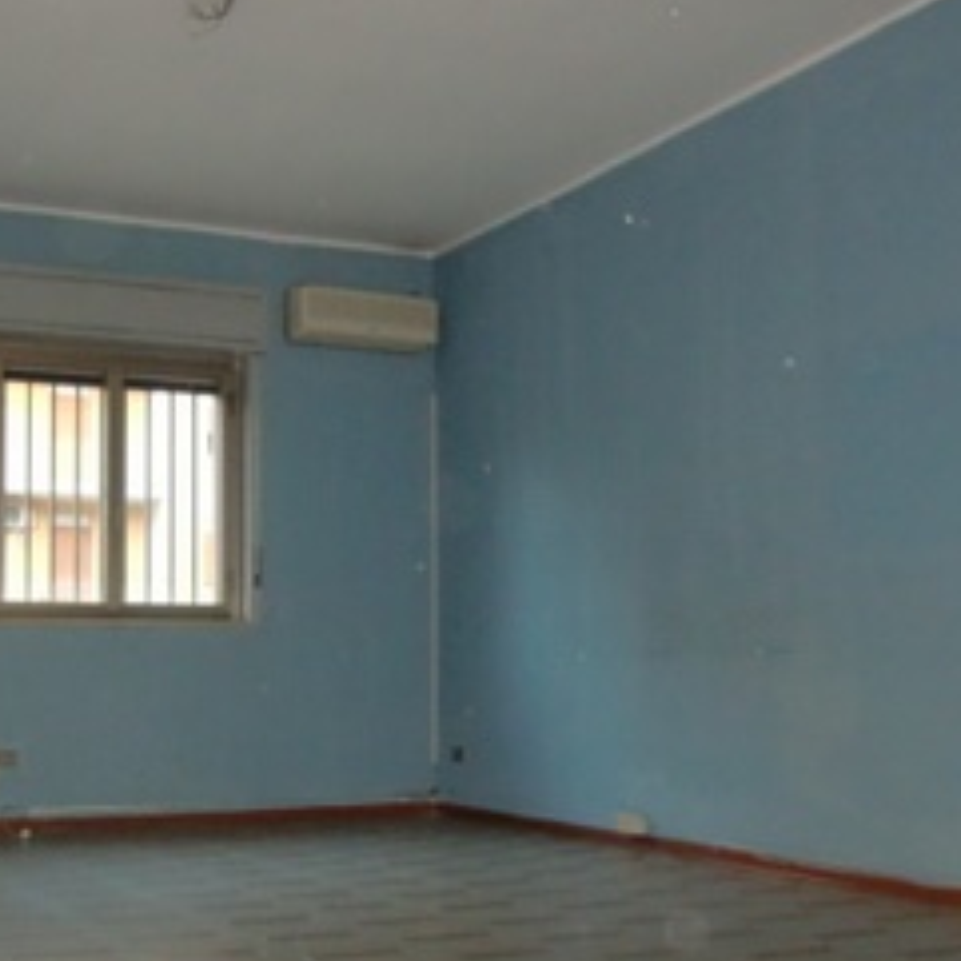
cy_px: 588
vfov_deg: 38.2
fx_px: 1382
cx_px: 211
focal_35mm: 44
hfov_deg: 37.2
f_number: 3.2
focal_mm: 4.3
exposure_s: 1/40
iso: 400
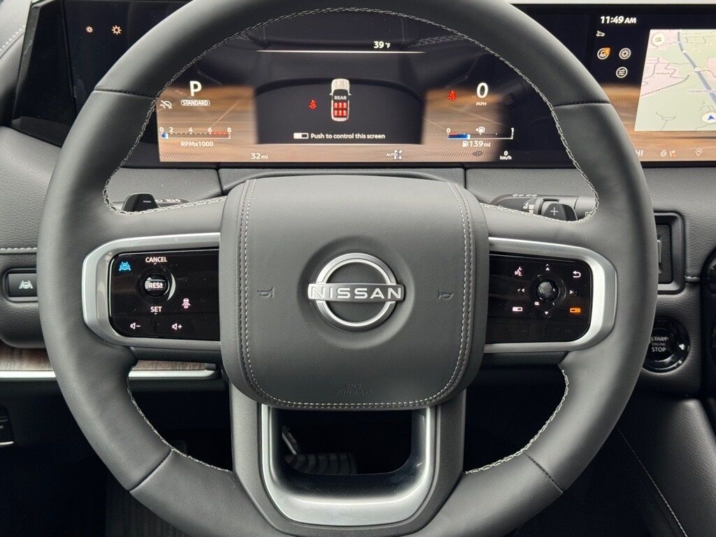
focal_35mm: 48
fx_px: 993
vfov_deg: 30.3
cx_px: 358
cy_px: 268
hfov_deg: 39.7
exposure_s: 1/57
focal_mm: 6.76
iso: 100
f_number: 1.78
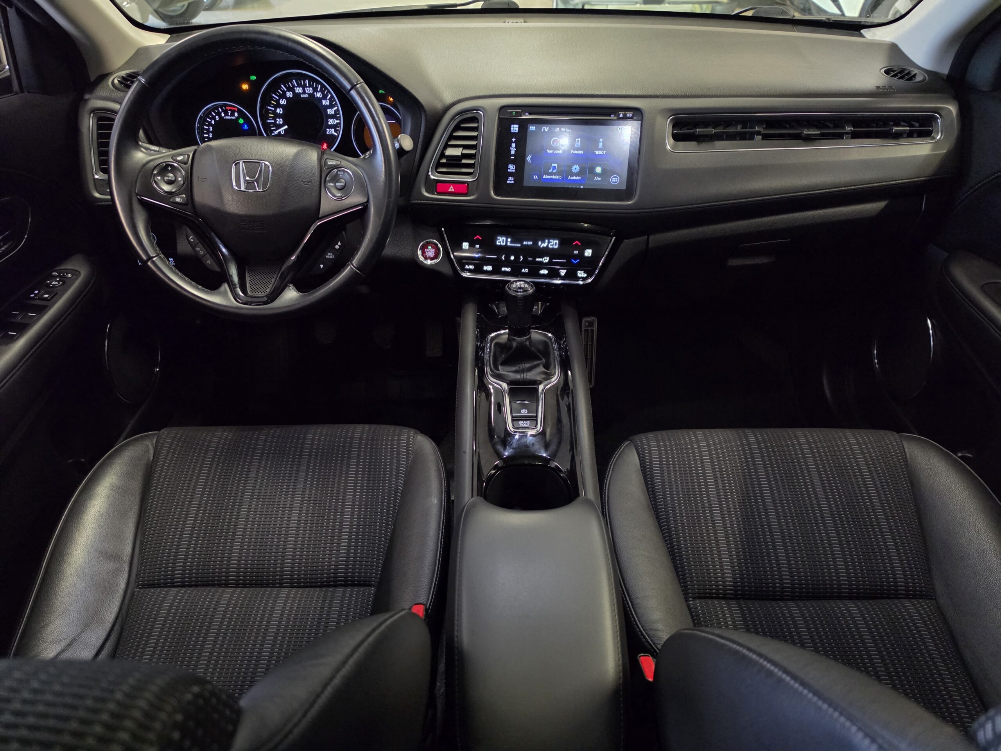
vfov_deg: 58.9
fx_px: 665
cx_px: 500
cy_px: 376
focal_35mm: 23
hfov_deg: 73.9
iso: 1250
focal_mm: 6.5
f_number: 1.4
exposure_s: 1/100
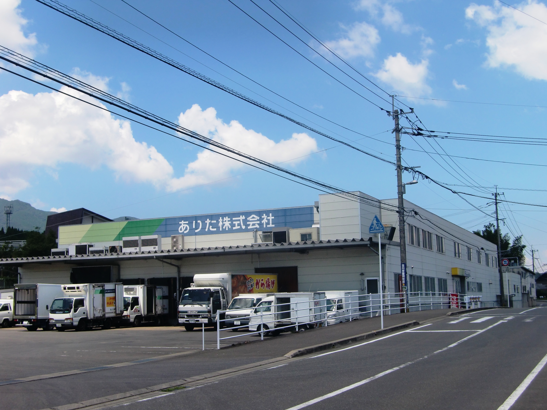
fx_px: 727
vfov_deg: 31.5
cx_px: 274
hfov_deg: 41.2
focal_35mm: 46
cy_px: 205
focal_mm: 8.2
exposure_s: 1/200
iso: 64
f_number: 8.8
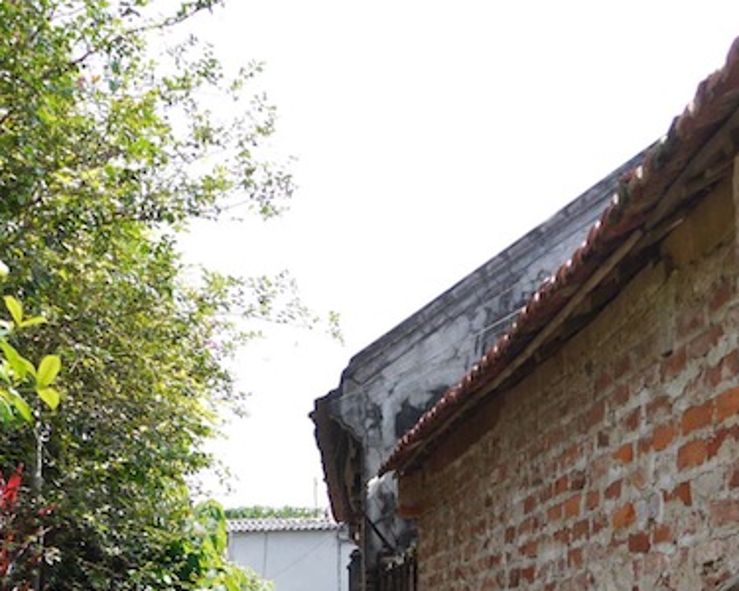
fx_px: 1640
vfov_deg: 19.2
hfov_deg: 25.2
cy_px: 723
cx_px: 218
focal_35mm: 75
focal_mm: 16
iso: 100
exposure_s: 1/200
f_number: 5
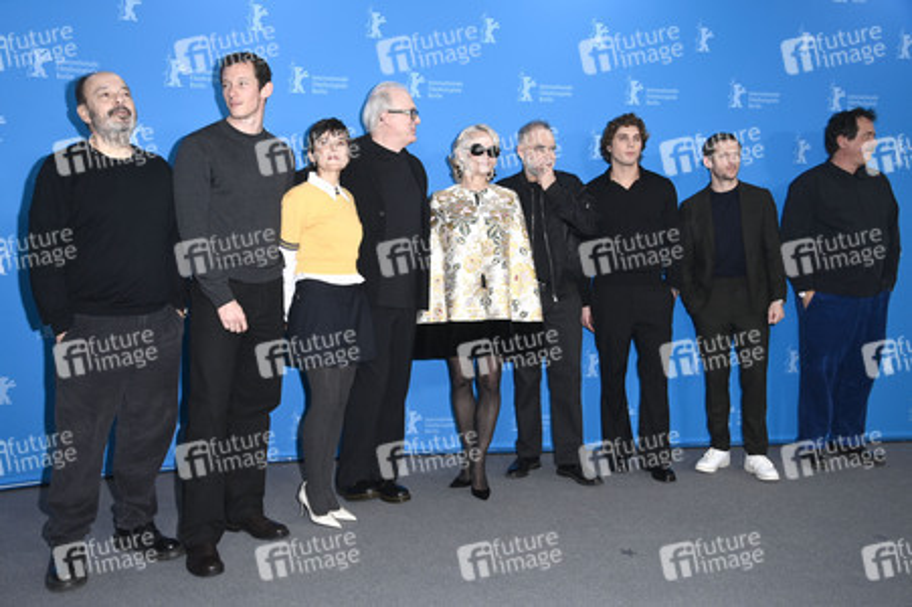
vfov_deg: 41.1
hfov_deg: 58.8
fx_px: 810
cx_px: 456
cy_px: 304
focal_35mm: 32
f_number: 5.6
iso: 800
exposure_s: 1/250
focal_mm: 32
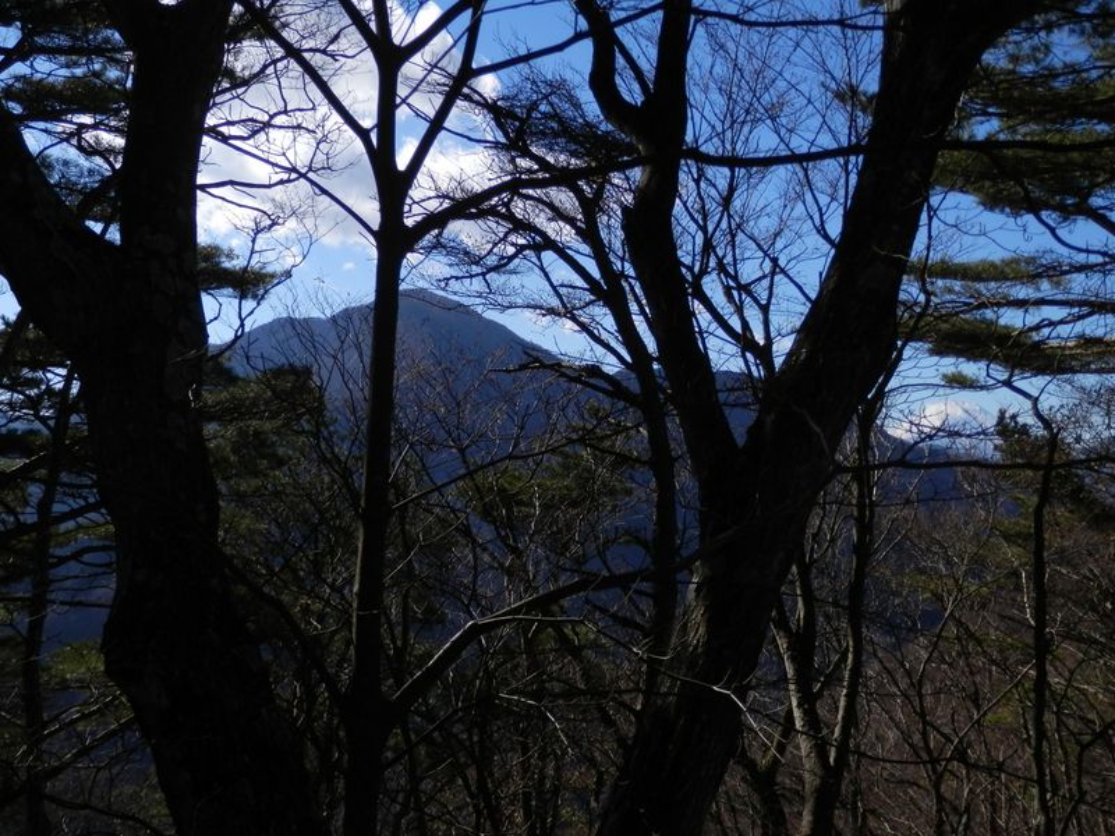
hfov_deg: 55.4
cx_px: 558
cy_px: 418
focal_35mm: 33
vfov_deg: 42.9
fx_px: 1063
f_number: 9.7
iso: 80
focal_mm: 6
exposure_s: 1/160
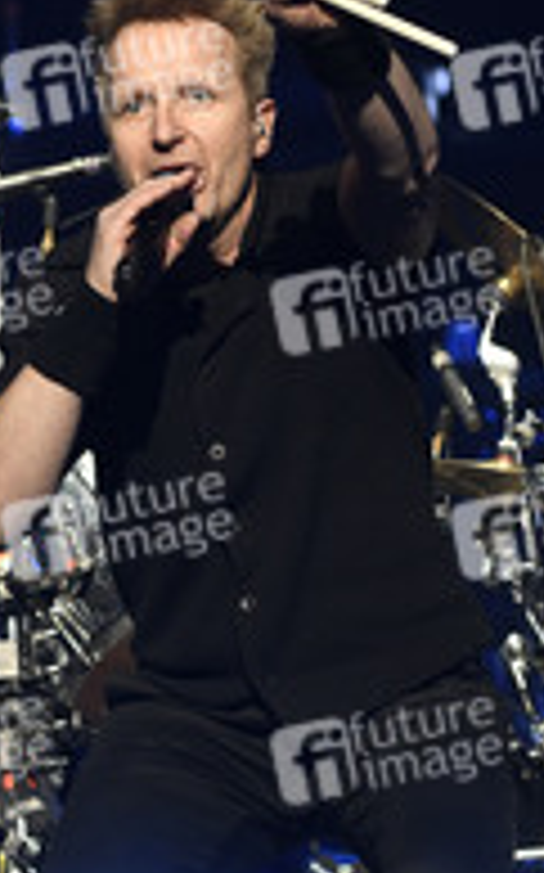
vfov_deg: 12.6
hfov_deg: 7.9
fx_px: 3944
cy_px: 414
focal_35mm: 166
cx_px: 447
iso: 1600
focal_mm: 70
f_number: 4
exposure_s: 1/400
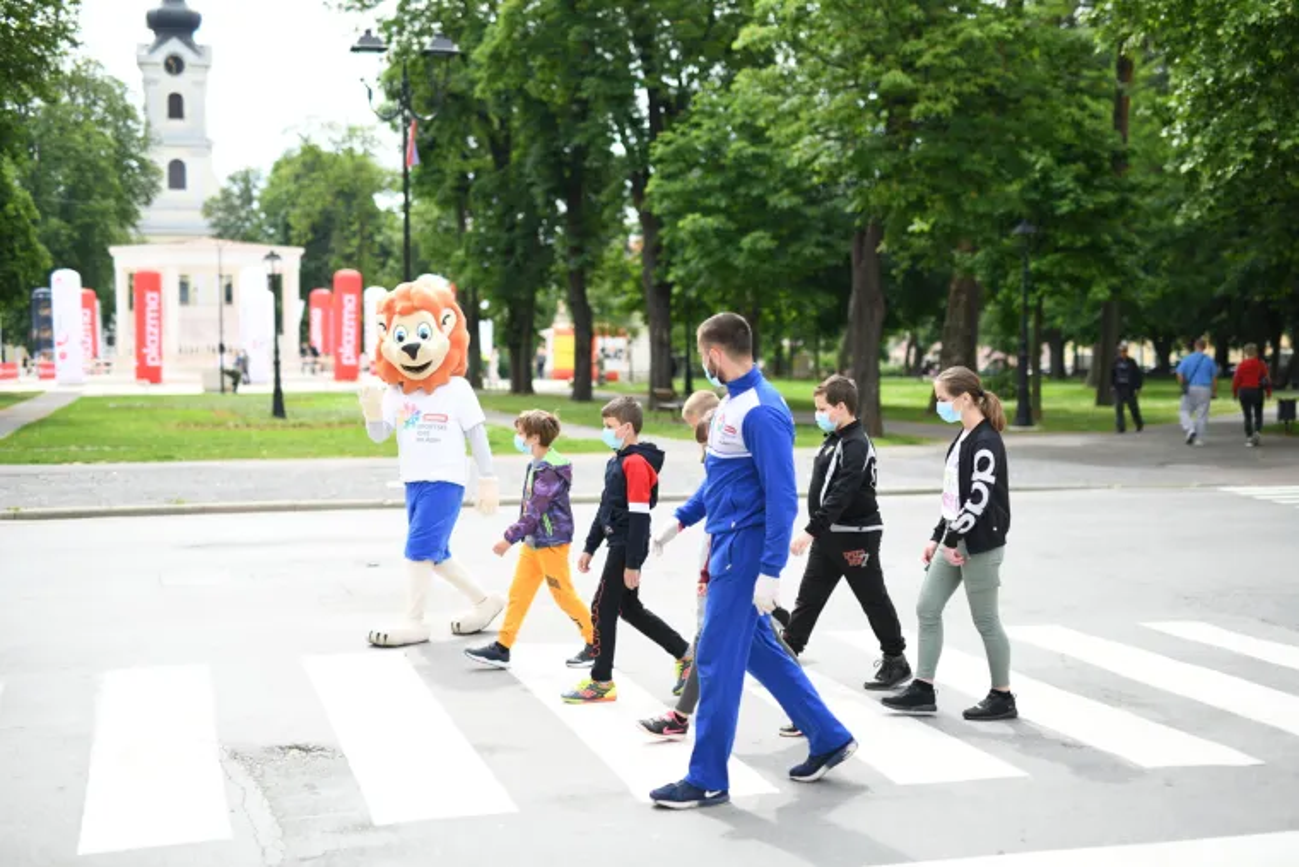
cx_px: 650
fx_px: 1804
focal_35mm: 50
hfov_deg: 39.6
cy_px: 434
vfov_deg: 27.0
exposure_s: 1/1600
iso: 125
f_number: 2
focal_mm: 50
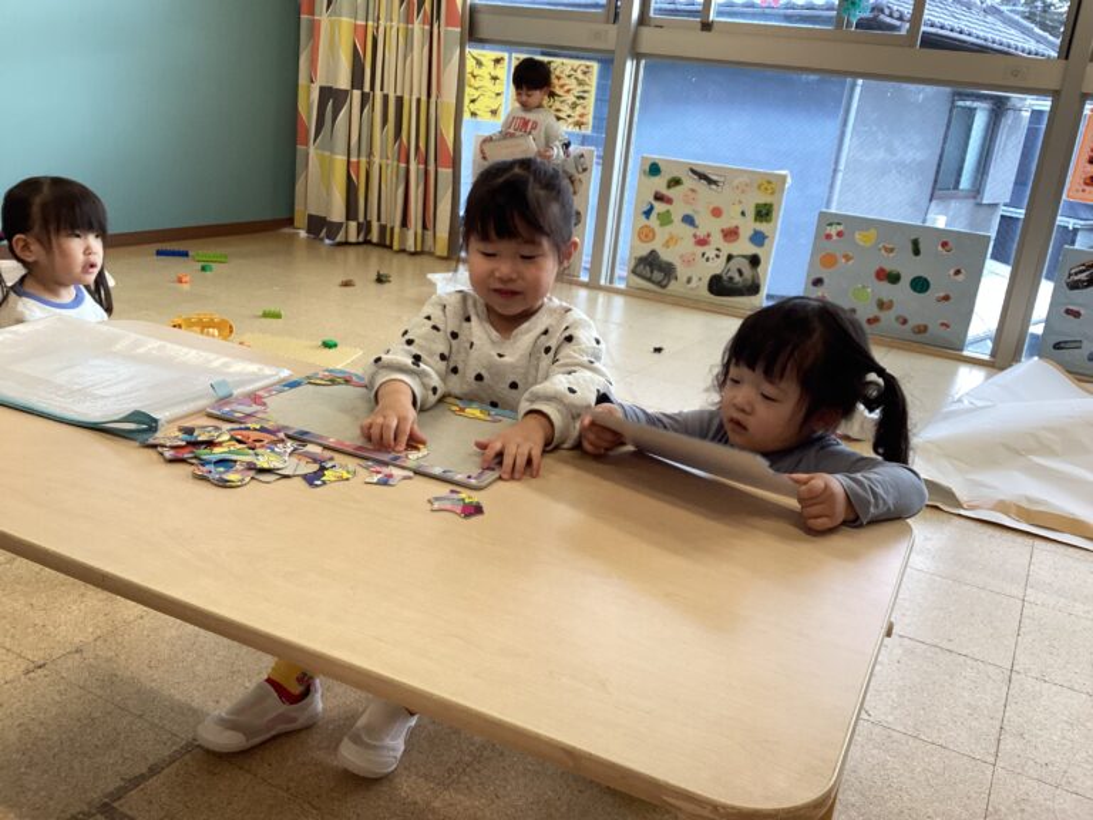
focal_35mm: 31
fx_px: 979
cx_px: 546
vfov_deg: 45.4
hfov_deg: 58.4
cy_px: 410
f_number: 2.4
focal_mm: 3.3
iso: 64
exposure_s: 1/60
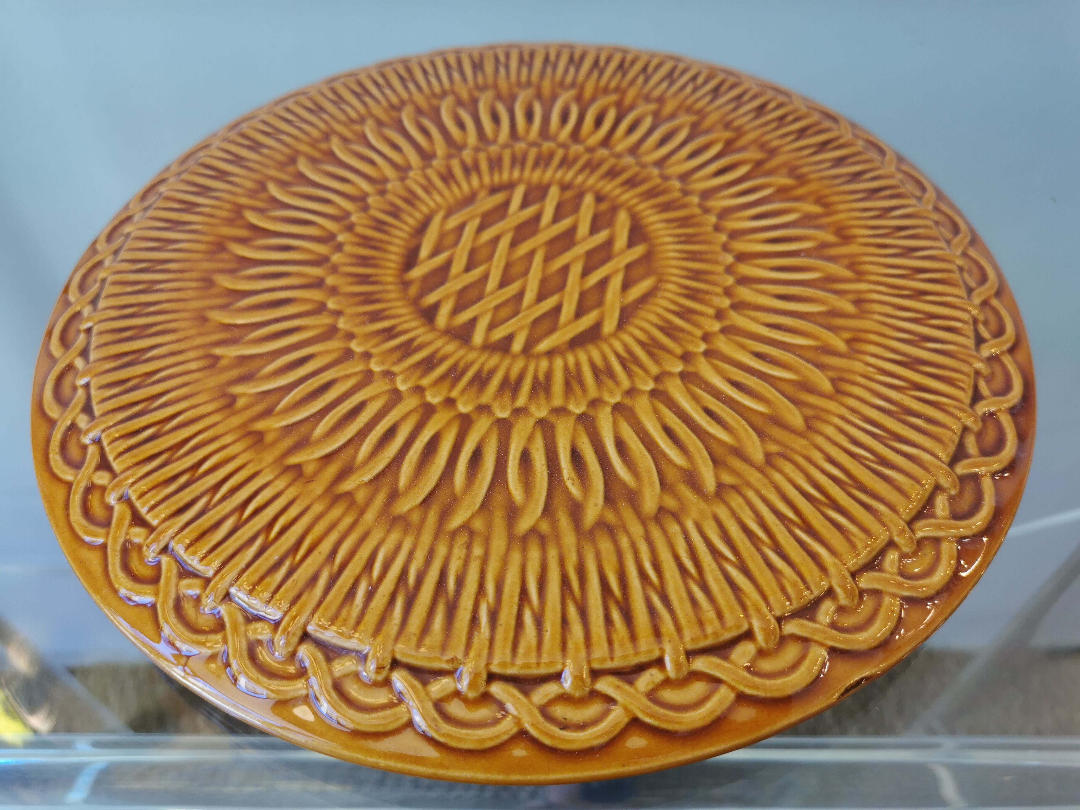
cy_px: 405
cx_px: 540
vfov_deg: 51.4
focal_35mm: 27
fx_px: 842
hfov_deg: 65.3
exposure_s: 1/100
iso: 50
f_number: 1.8
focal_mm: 5.58
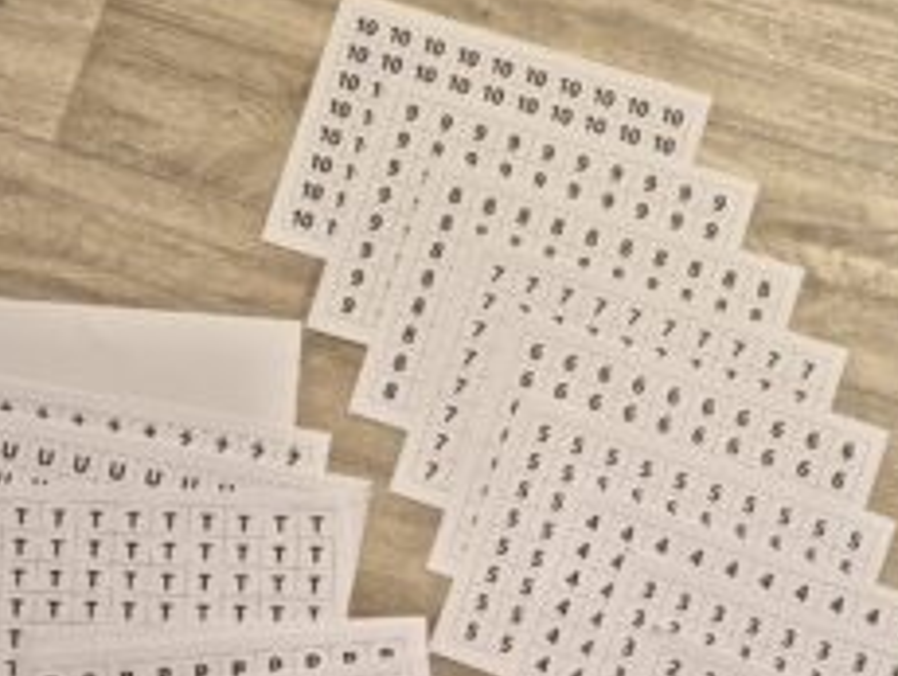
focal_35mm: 40
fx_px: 1039
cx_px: 543
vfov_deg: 32.0
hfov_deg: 46.5
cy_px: 735
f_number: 1.8
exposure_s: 1/180
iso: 100
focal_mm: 5.4
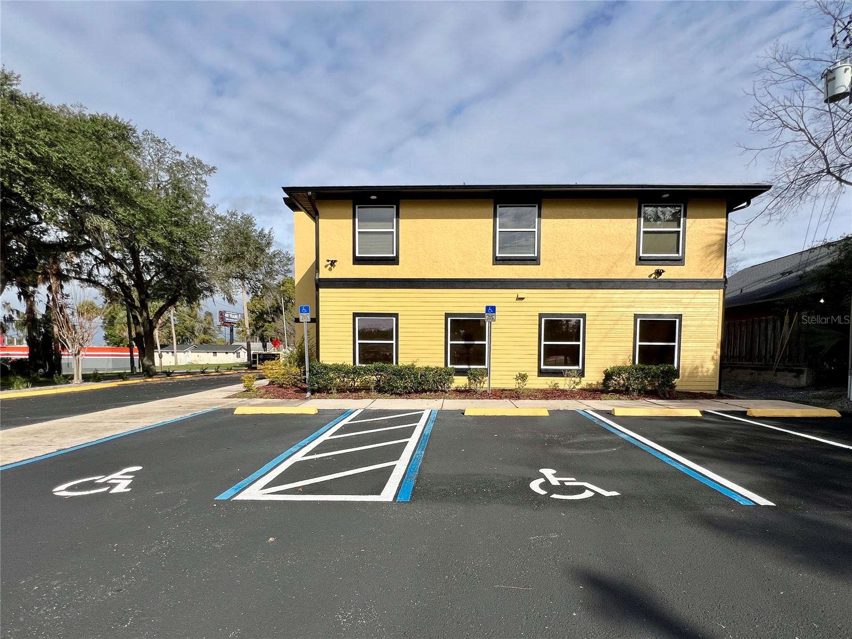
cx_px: 426
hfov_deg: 106.2
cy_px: 320
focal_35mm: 13
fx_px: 320
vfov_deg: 89.9
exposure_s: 1/2481
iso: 32
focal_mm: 1.57
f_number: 1.8
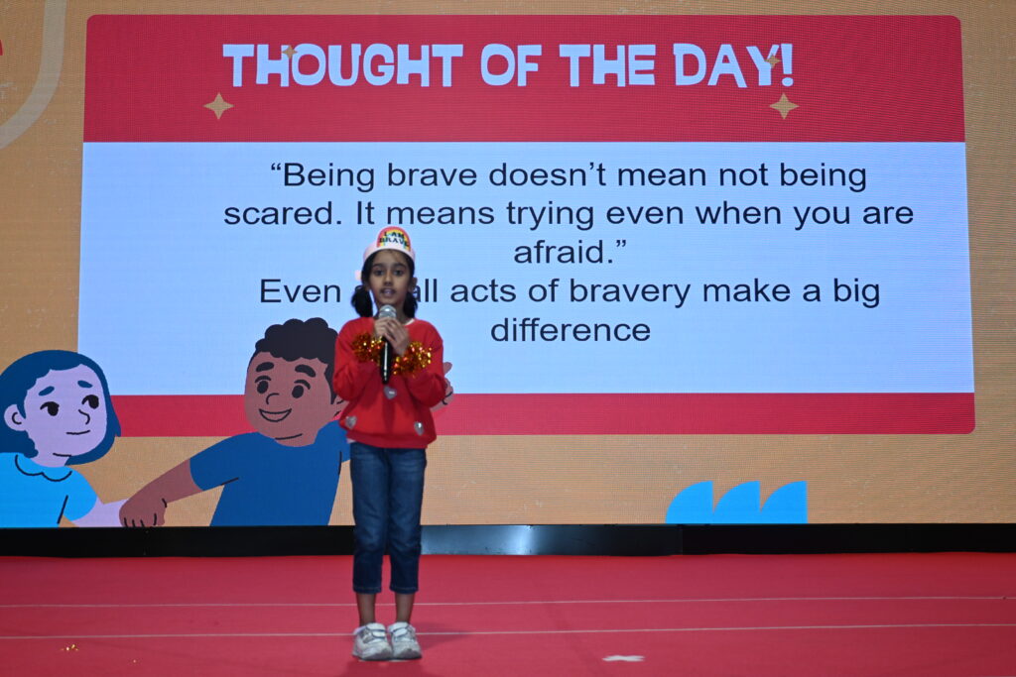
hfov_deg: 41.7
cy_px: 338
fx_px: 1334
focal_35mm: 47
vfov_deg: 28.5
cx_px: 508
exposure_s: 1/80
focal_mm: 31.5
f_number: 5
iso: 640
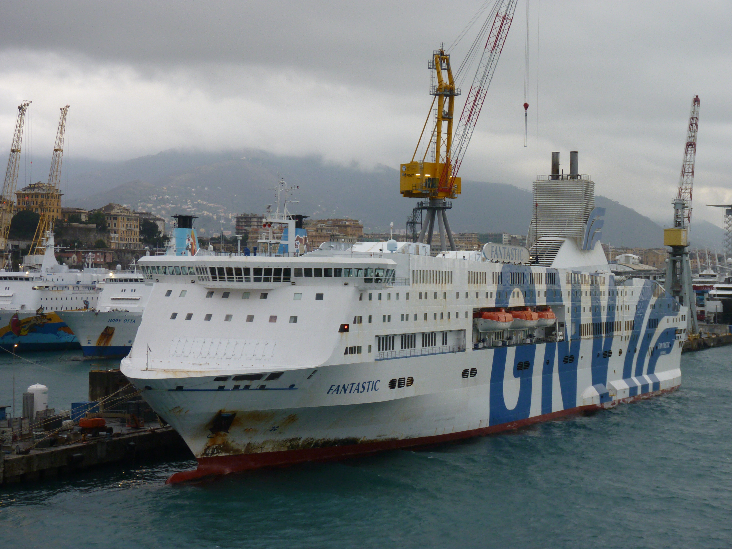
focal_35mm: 75
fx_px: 1586
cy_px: 274
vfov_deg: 19.6
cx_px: 366
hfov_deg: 26.0
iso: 160
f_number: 3.4
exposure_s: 1/100
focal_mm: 13.3
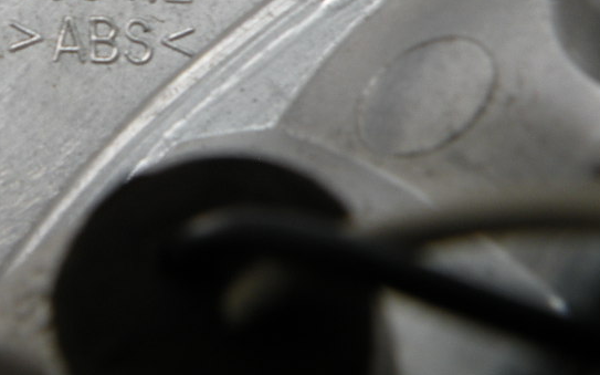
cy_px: -48
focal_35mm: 54
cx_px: 104
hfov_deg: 36.0
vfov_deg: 22.5
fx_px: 883
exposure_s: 1/85
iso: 64
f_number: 4
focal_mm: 4.7
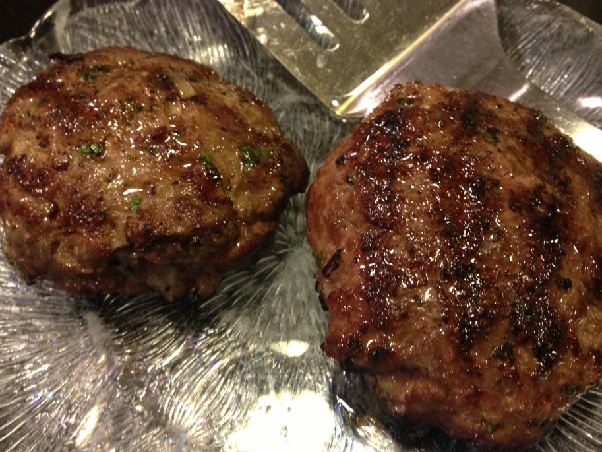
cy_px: 211
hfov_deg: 50.1
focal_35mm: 37
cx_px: 325
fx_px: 644
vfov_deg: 38.7
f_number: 2.4
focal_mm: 4.13
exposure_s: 1/20
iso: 400
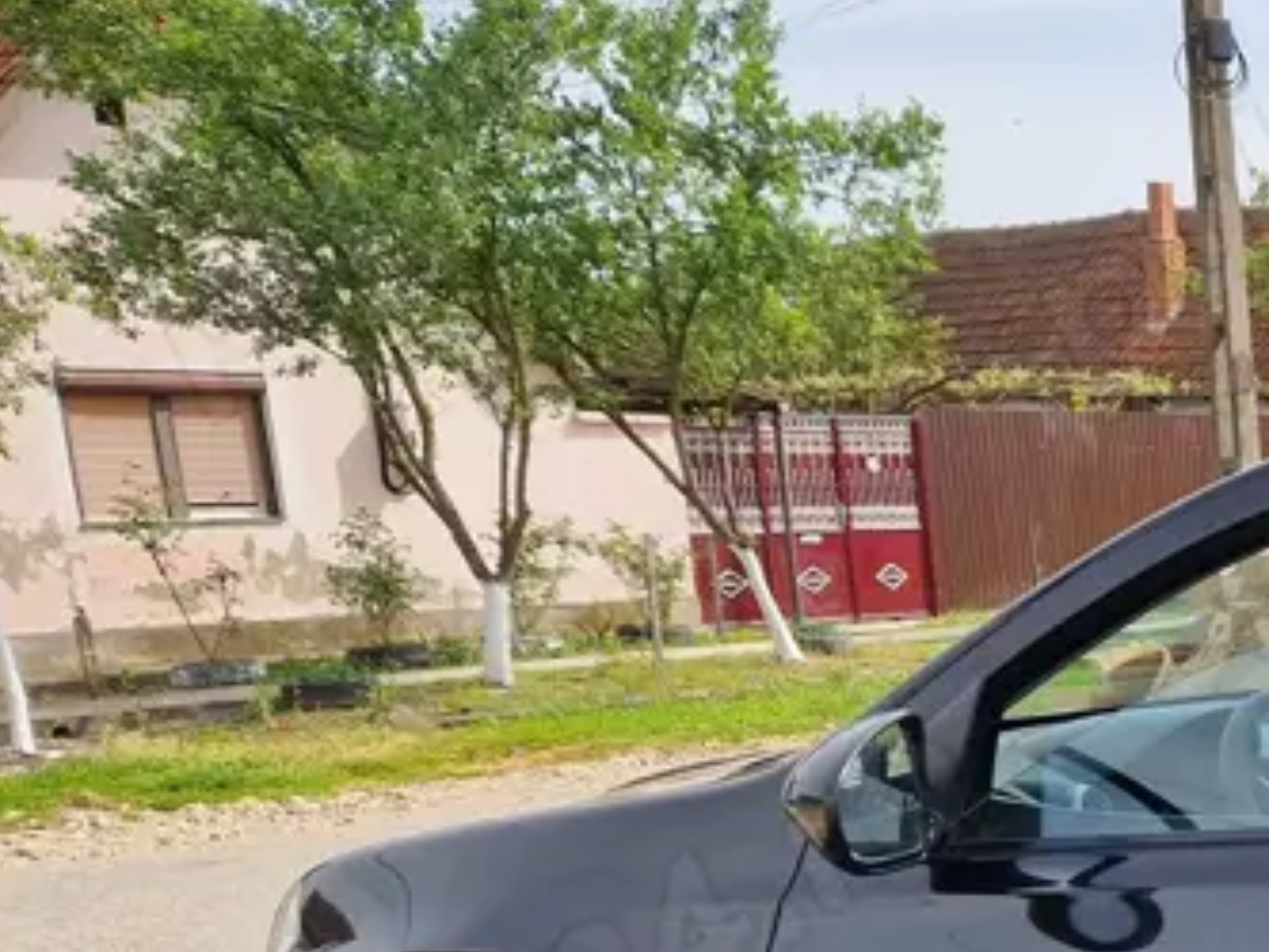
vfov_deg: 20.1
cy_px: 1108
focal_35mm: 69
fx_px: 2530
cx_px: 1890
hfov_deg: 23.0
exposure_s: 1/1320
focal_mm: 5.4
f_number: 1.8
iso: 50
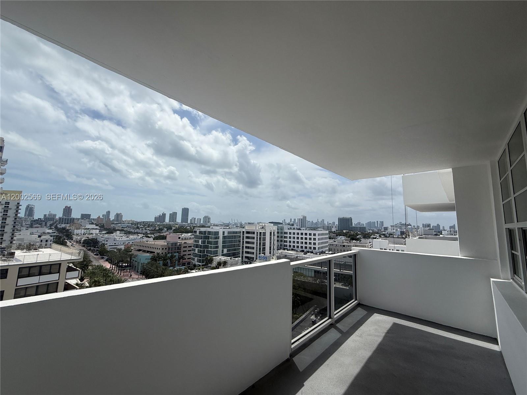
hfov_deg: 102.1
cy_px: 198
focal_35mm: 14
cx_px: 264
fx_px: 213
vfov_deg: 85.7
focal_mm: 2.22
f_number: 2.2
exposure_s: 1/6173
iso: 40
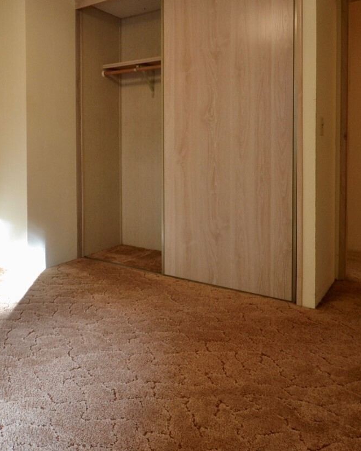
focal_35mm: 29
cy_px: 157
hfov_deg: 47.5
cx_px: 77
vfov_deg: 59.3
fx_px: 387
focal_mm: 10
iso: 400
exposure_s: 1/50
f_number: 3.5
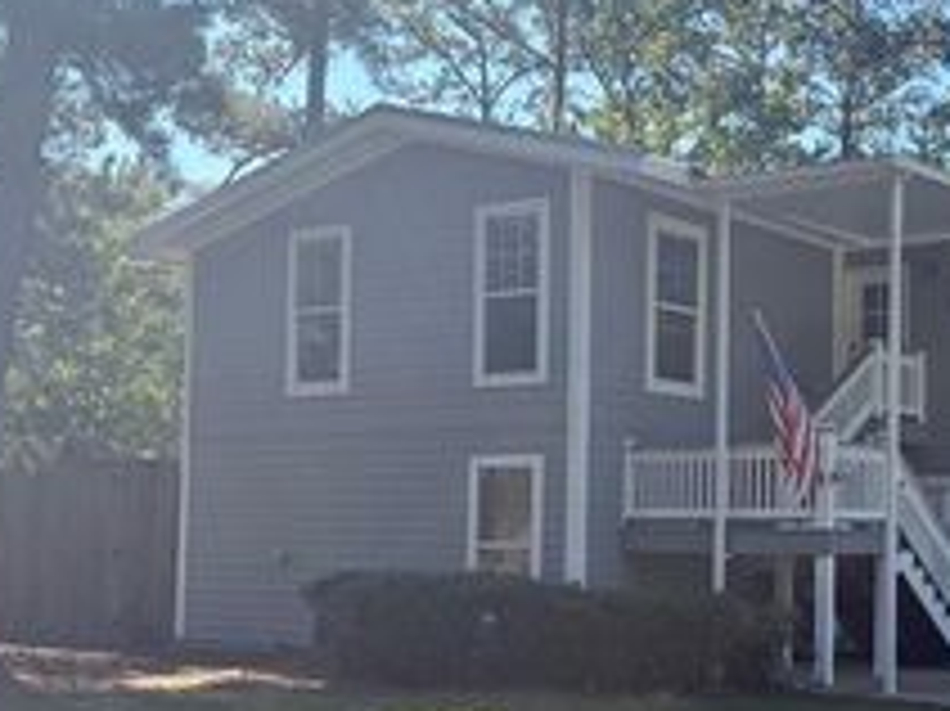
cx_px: 842
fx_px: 1563
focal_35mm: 57
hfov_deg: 32.3
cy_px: 457
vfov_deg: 25.5
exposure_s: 1/1812
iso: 100
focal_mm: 6.76
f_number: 1.78
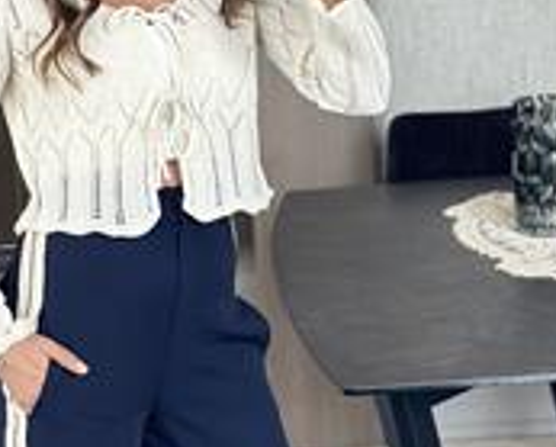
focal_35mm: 137
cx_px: 183
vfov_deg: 11.2
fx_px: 2258
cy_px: 376
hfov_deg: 14.0
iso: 125
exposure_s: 1/60
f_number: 1.78
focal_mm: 6.86
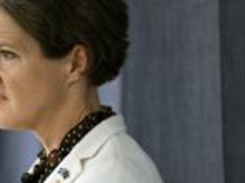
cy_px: 196
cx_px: -63
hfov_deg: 7.8
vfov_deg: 5.9
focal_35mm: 250
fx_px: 1768
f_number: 1.2
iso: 500
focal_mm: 85
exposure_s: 1/160
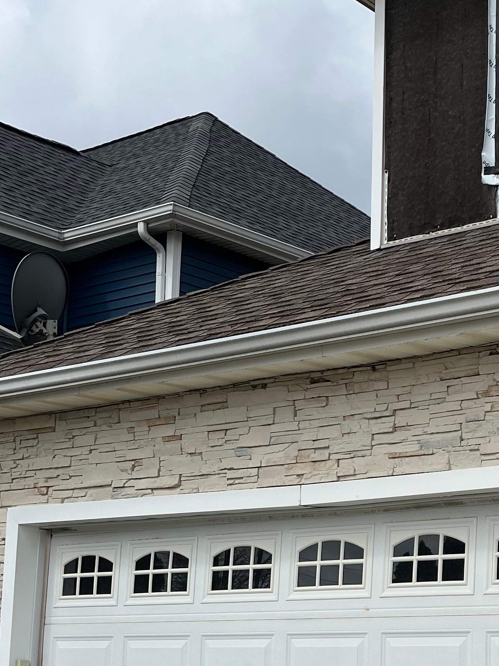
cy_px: 483
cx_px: 523
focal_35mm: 67
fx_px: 1288
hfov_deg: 21.0
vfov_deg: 28.6
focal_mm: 5.1
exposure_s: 1/6897
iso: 50
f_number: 1.6
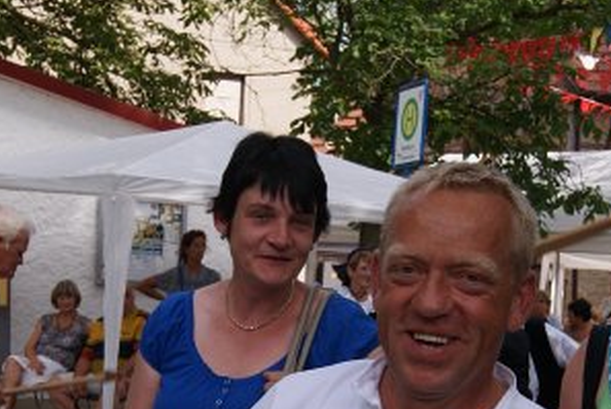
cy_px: 378
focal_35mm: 97
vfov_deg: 14.0
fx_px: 1649
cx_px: 313
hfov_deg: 21.0
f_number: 8
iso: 100
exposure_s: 1/160
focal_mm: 30
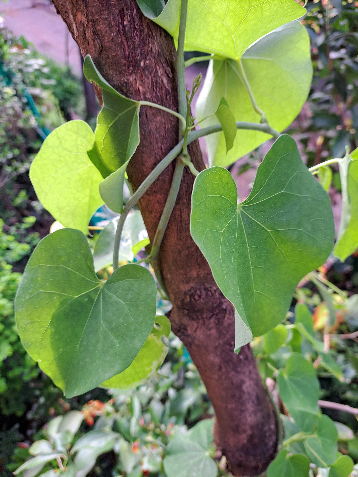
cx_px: 179
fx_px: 331
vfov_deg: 71.6
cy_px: 238
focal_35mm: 24
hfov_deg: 56.8
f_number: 1.8
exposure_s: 1/50
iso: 50
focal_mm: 5.23
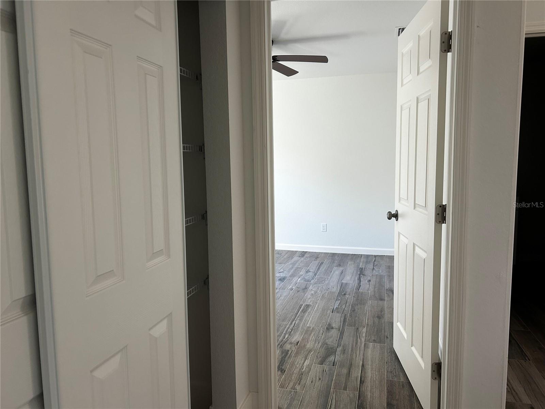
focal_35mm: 26
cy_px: 204
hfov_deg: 67.3
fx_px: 409
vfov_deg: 53.1
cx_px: 272
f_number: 1.5
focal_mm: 5.7
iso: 125
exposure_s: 1/121
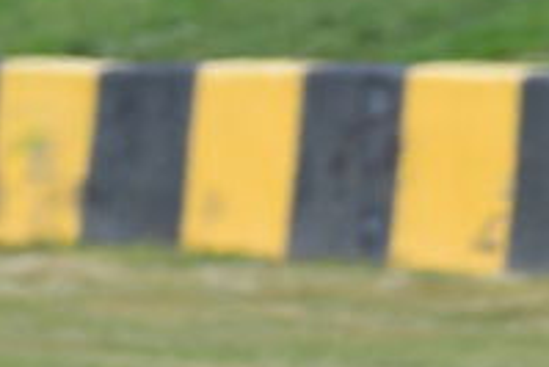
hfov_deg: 0.7
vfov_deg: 0.5
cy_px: 585
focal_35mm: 3010
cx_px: -47
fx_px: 45934
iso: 400
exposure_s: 1/640
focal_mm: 500
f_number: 9
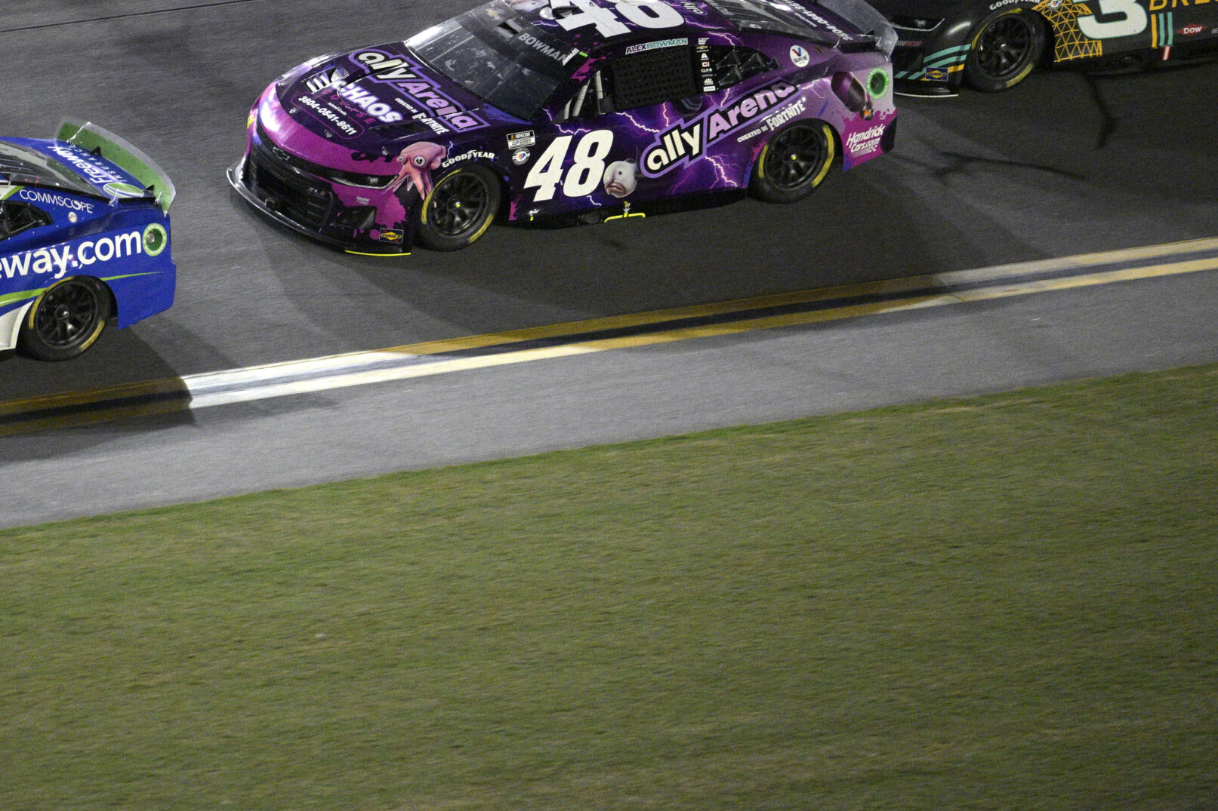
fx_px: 21480
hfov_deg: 3.2
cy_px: 249
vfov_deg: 2.2
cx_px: 423
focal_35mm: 635
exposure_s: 1/1250
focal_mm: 400
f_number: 4.5
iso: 8000
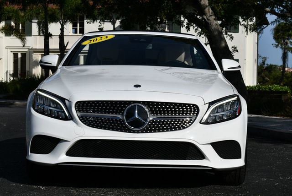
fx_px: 731
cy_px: 98
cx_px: 146
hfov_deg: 22.6
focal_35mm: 90
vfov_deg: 15.2
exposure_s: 1/500
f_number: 11
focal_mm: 45
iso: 100
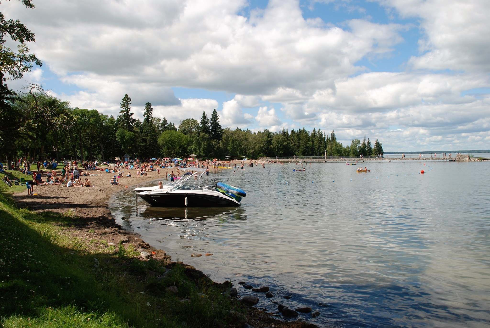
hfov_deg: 53.1
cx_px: 245
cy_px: 164
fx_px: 491
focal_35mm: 36
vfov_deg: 37.0
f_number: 8
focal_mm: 24
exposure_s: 1/250
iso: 100
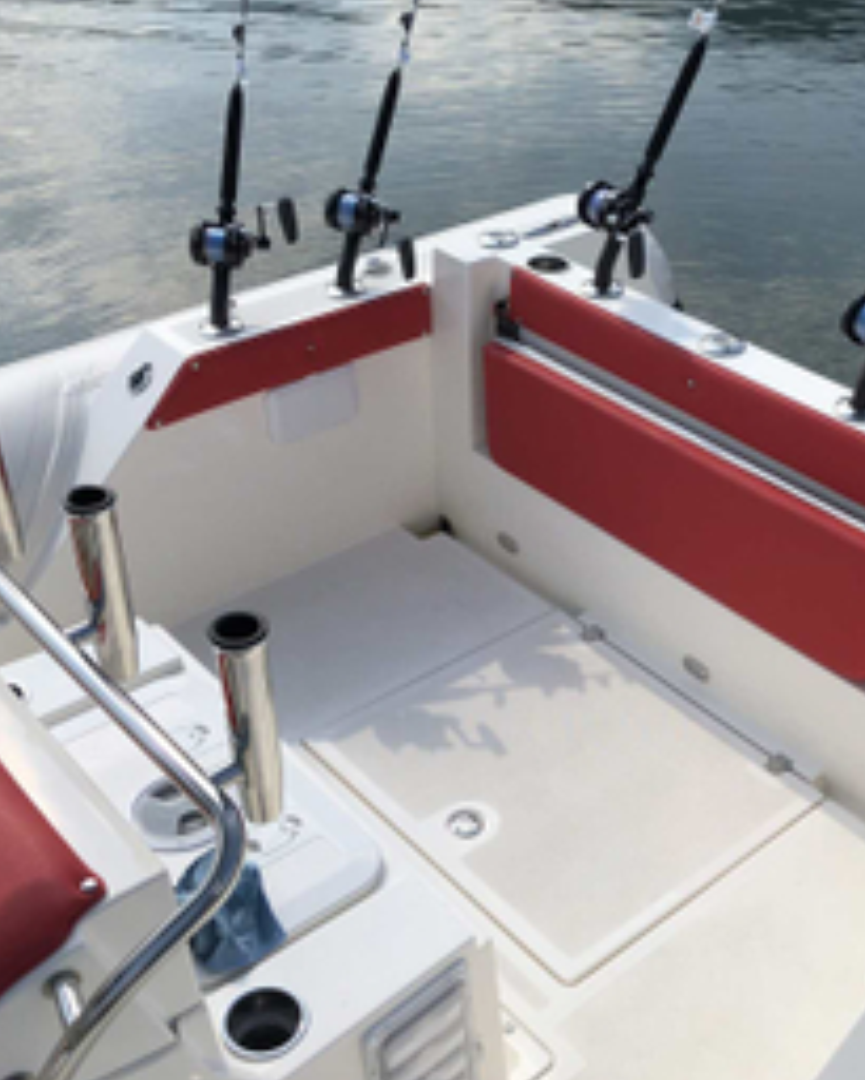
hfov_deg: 36.0
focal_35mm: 41
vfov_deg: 44.8
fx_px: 1311
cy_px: 565
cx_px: 608
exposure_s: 1/2525
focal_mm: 4
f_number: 1.8
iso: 20
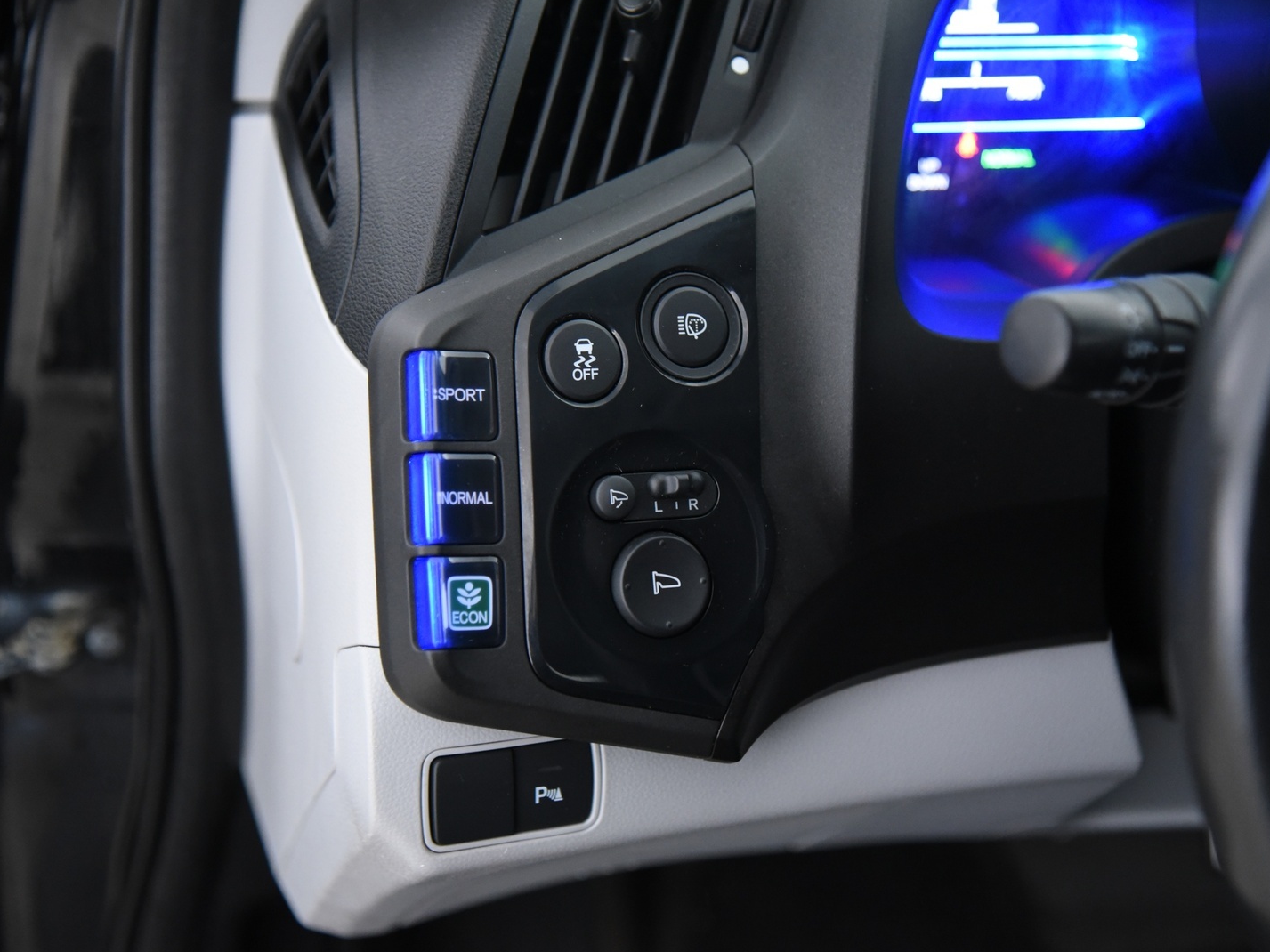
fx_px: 2641
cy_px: 478
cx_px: 629
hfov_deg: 27.0
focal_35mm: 72
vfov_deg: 20.4
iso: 4000
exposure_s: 1/25
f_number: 4
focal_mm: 66
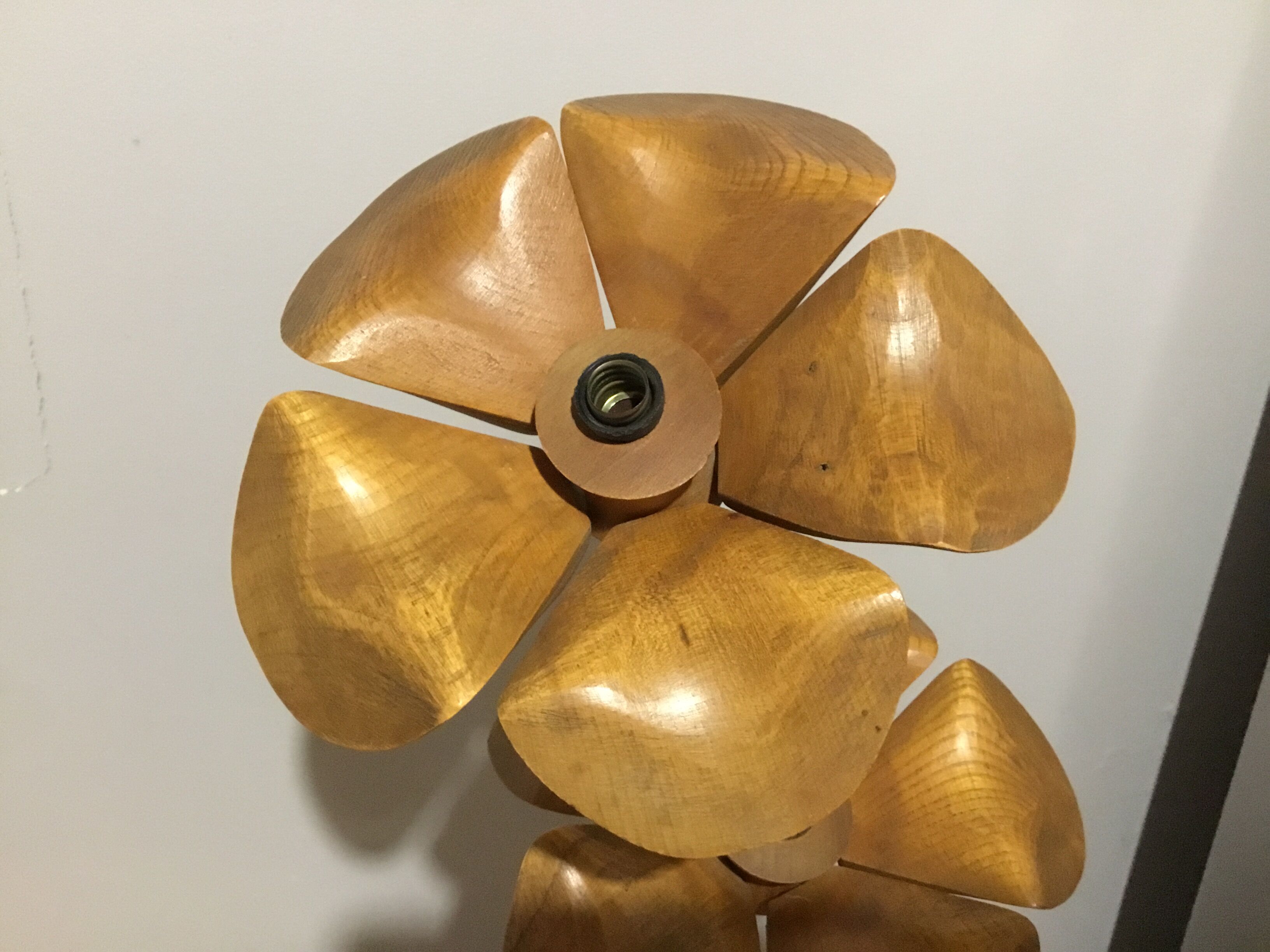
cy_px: 476
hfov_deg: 58.4
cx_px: 635
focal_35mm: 31
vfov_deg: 45.4
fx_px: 1137
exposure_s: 1/17
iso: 640
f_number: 2.4
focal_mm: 3.3
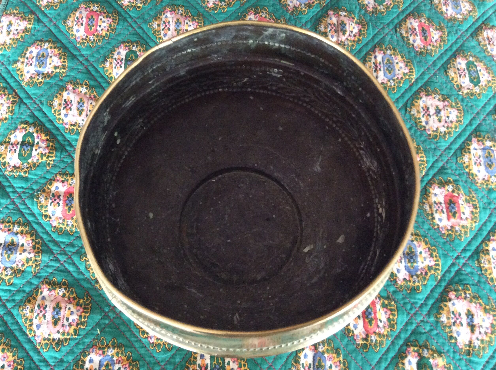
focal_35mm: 33
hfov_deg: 55.4
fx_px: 472
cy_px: 184
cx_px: 243
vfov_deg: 42.8
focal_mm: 3.3
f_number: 2.4
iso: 320
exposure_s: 1/17
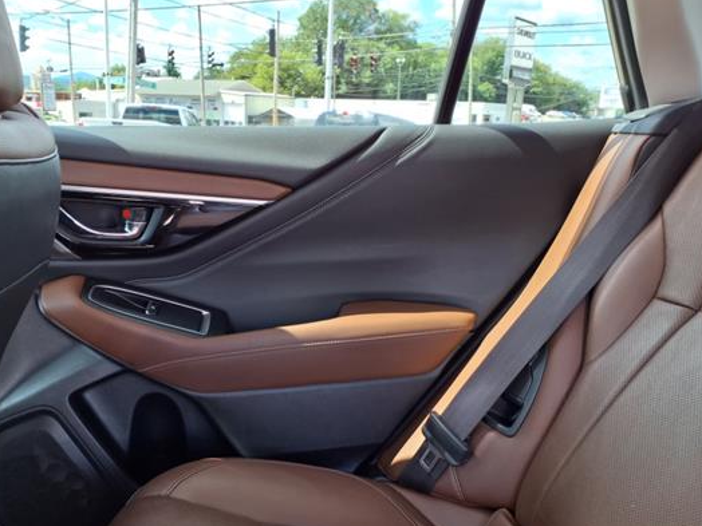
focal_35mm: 33
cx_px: 307
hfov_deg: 55.2
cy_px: 286
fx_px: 669
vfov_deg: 42.9
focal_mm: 3.58
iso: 40
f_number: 1.9
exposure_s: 1/60.2
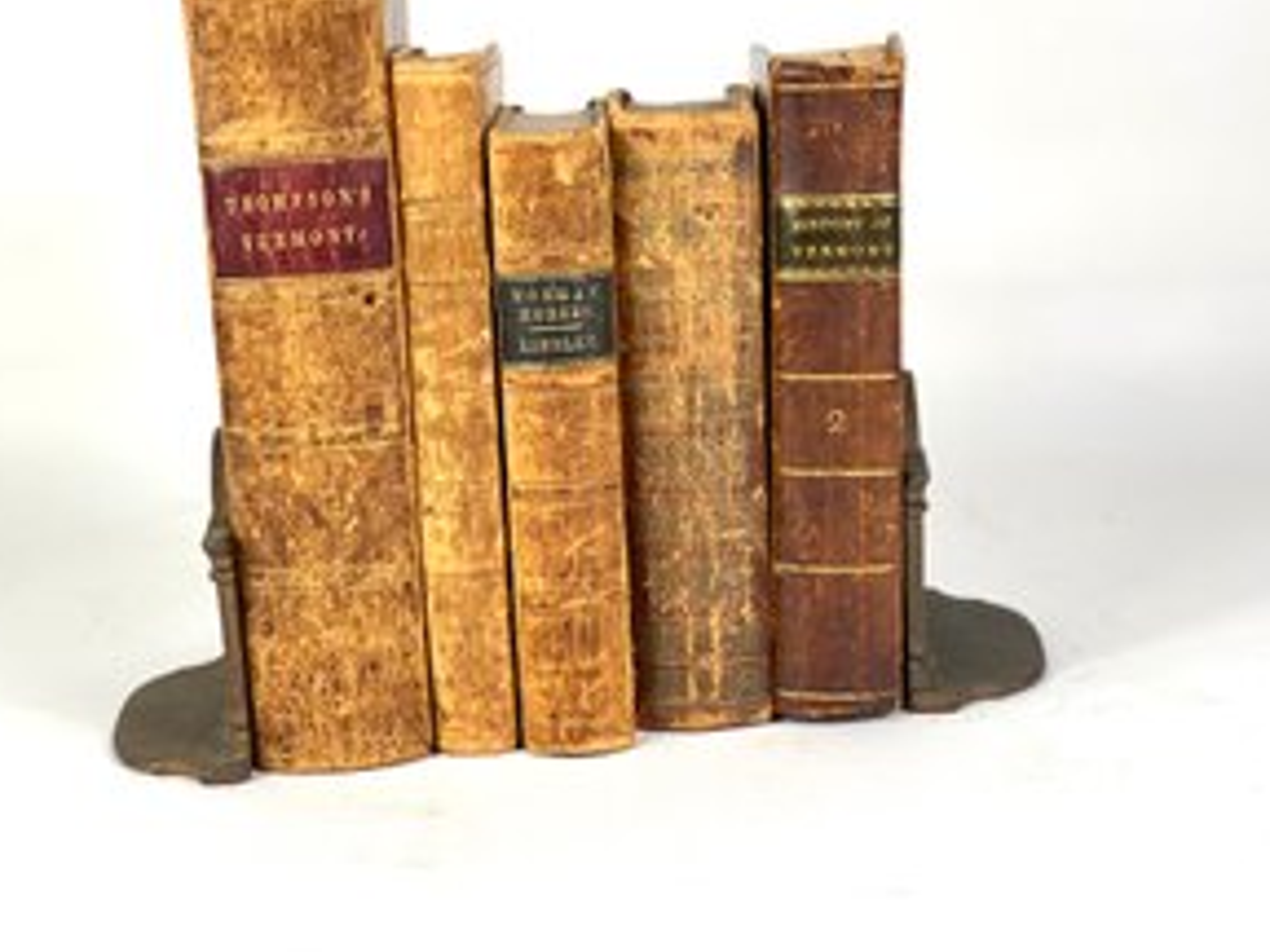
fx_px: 2275
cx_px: 549
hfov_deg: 31.2
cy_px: 408
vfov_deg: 23.6
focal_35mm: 62
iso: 25
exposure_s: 1/120
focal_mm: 6
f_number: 2
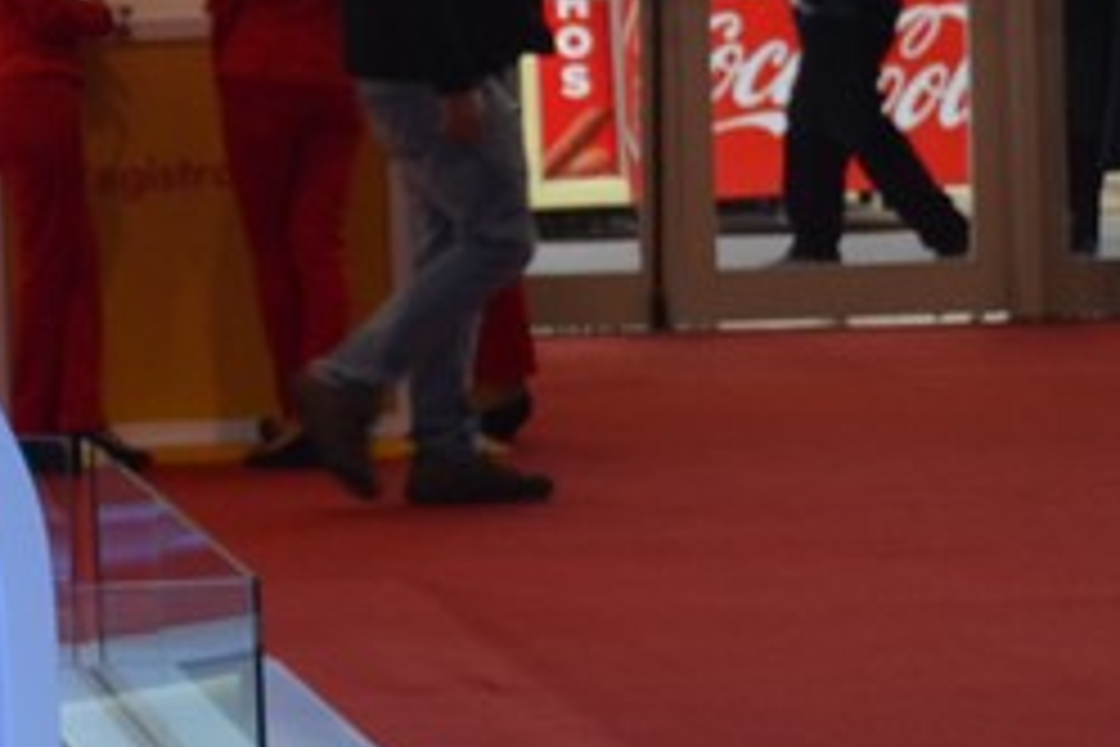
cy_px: 288
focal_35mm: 231
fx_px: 7186
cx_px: -1030
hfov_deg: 8.5
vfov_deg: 5.9
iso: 400
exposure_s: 1/80
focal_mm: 32
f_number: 4.8
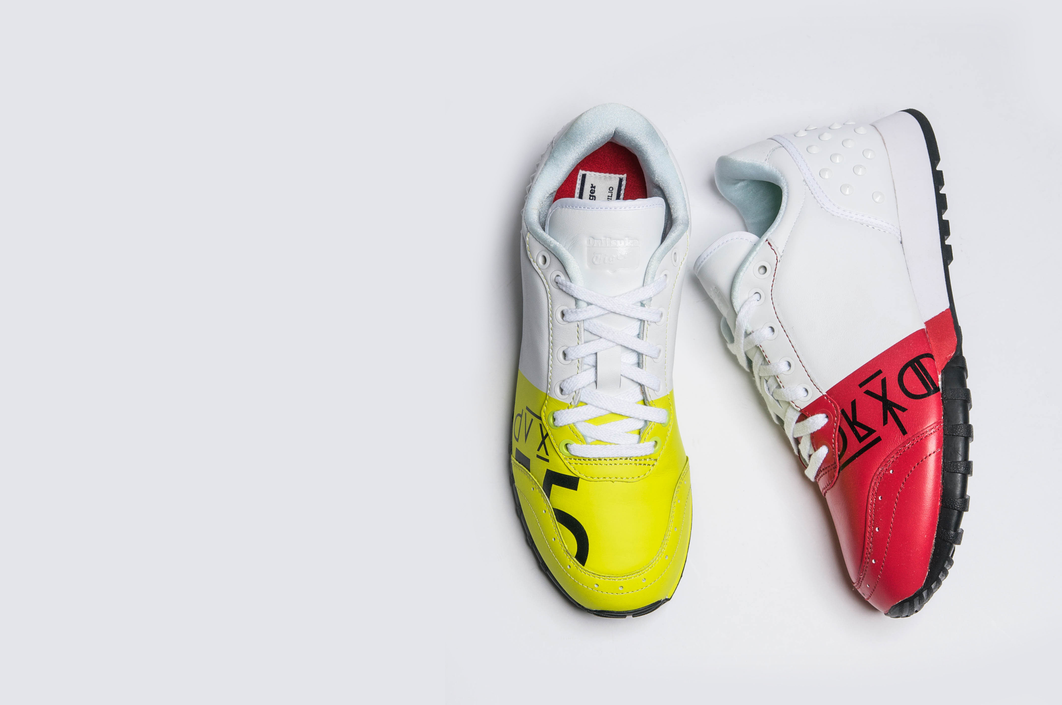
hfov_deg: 42.4
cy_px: 352
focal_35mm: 46
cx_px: 531
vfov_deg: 28.9
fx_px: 1370
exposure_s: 1/125
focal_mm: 31
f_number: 11
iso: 200
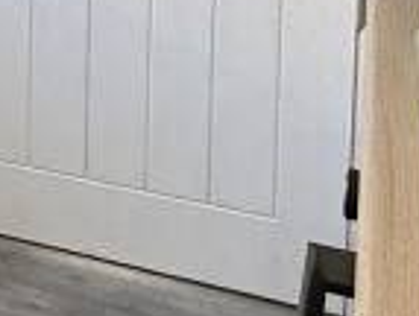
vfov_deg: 13.2
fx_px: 1213
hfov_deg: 16.4
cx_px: -340
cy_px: -275
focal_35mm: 100
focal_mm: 2.22
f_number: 2.2
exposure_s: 1/100
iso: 50
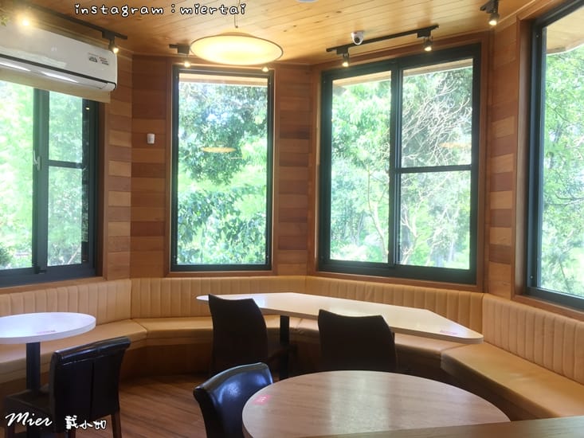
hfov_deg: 61.7
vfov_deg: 48.2
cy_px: 219
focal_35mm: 29
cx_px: 292
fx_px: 489
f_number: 2.2
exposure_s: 1/30
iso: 40
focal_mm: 4.15
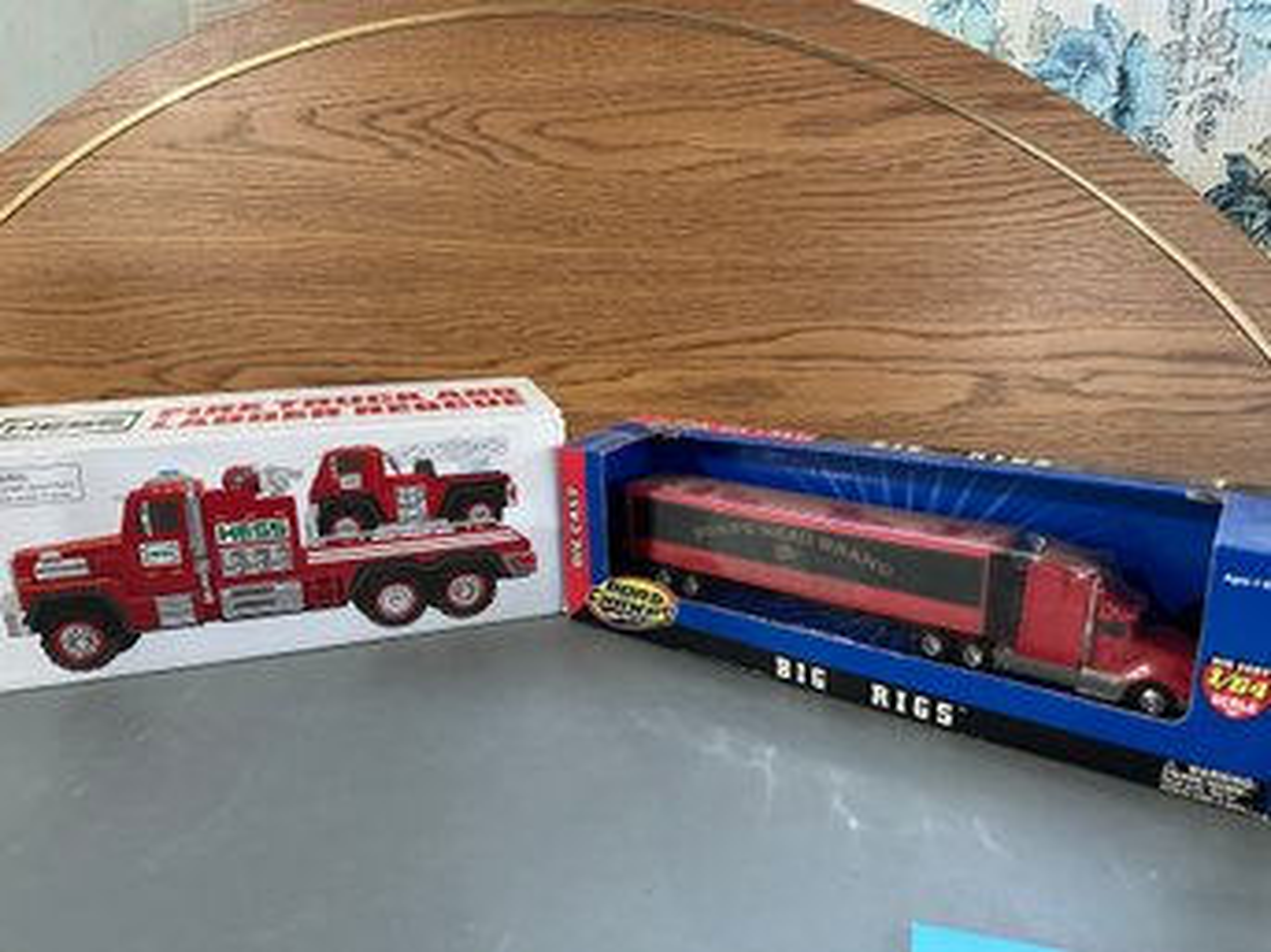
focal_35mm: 24
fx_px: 881
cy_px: 476
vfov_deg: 56.8
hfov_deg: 71.6
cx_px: 636
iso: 800
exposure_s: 1/60
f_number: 1.78
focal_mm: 6.86
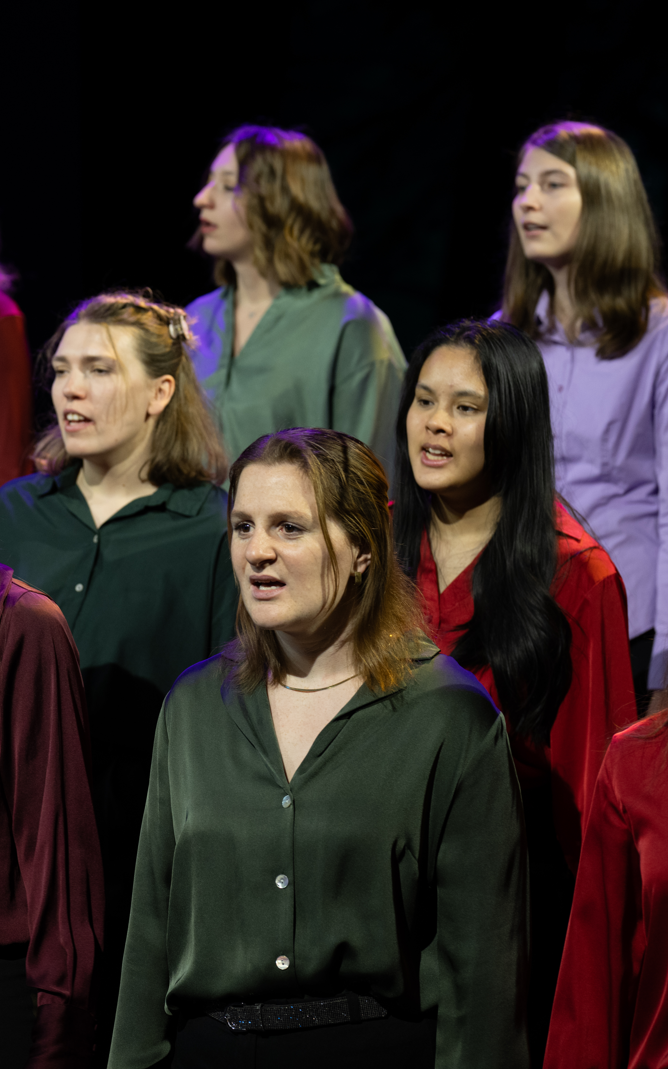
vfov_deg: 16.1
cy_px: 534
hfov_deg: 10.0
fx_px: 3786
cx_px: -72
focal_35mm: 130
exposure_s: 1/160
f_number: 3.5
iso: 800
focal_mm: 85
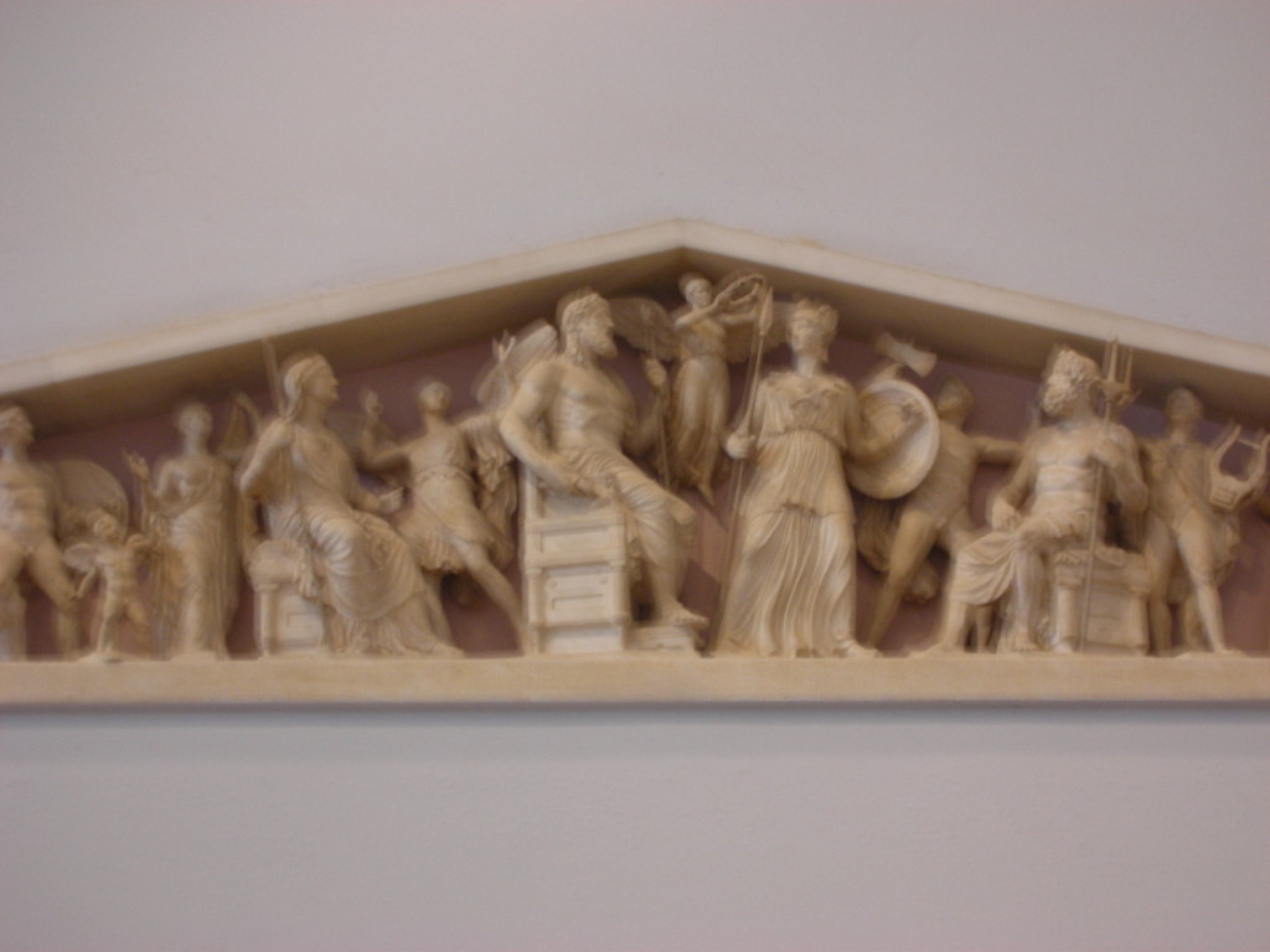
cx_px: 635
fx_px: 2678
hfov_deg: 26.7
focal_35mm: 73
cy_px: 476
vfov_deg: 20.2
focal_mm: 12.2
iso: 100
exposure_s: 1/3.1
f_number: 4.4
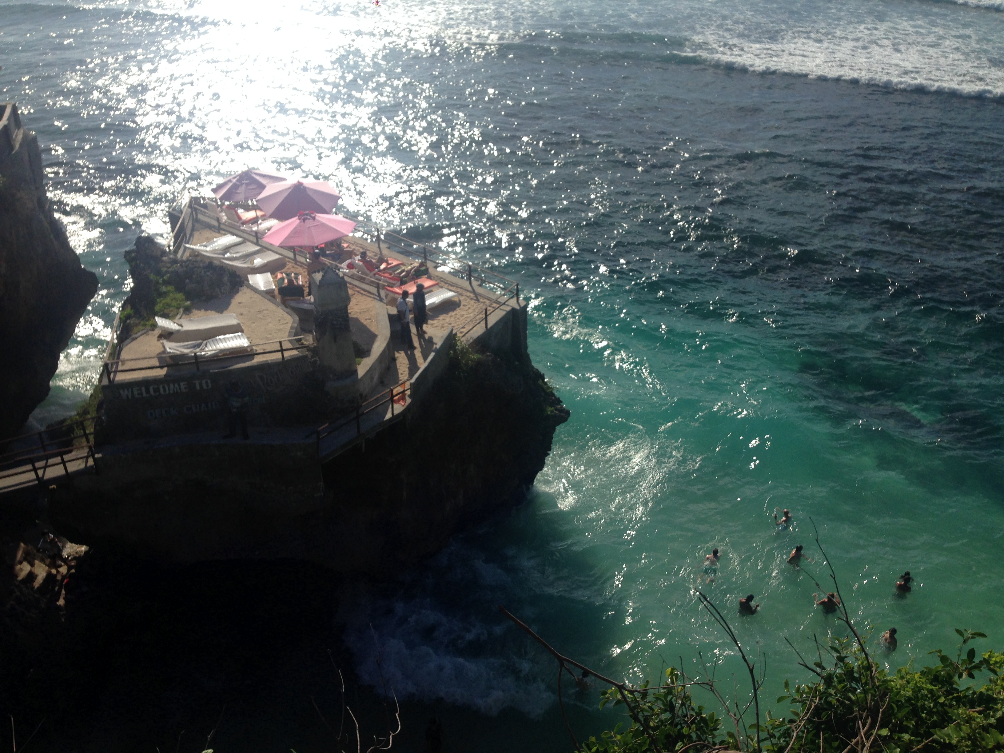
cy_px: 376
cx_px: 502
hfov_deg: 55.4
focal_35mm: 33
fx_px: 957
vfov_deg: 42.9
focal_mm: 4.12
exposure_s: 1/3195
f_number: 2.4
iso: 50
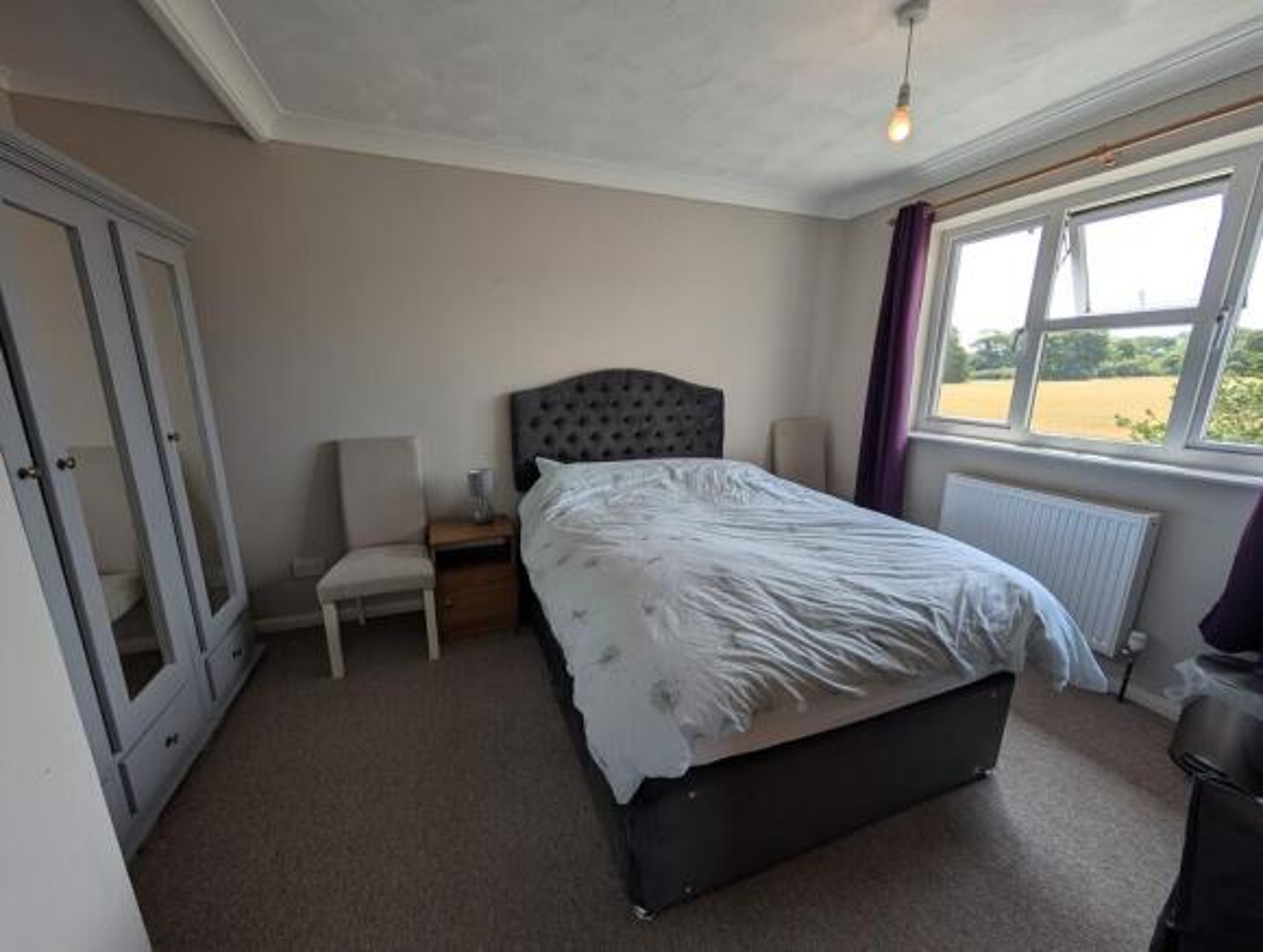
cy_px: 476
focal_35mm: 12
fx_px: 439
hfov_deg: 110.4
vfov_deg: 94.7
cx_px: 632
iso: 48
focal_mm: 2.02
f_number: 1.7
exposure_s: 1/532
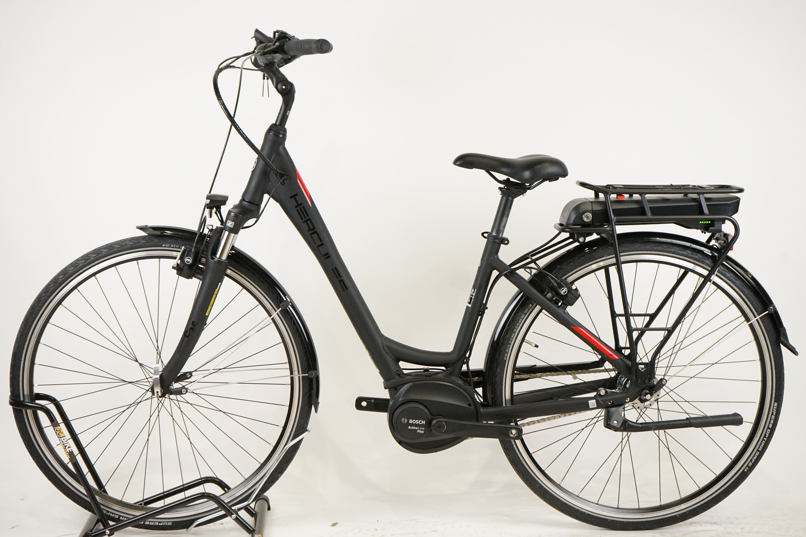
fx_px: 1343
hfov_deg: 33.4
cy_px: 268
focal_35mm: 60
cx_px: 403
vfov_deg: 22.6
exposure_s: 1/200
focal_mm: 60
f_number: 6.3
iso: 2500
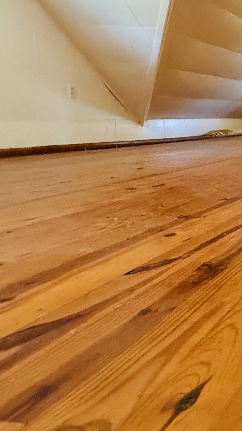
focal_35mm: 34
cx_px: 370
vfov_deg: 56.1
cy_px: 126
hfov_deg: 25.4
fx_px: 388
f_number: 2.2
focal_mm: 2.22
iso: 800
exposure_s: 1/60
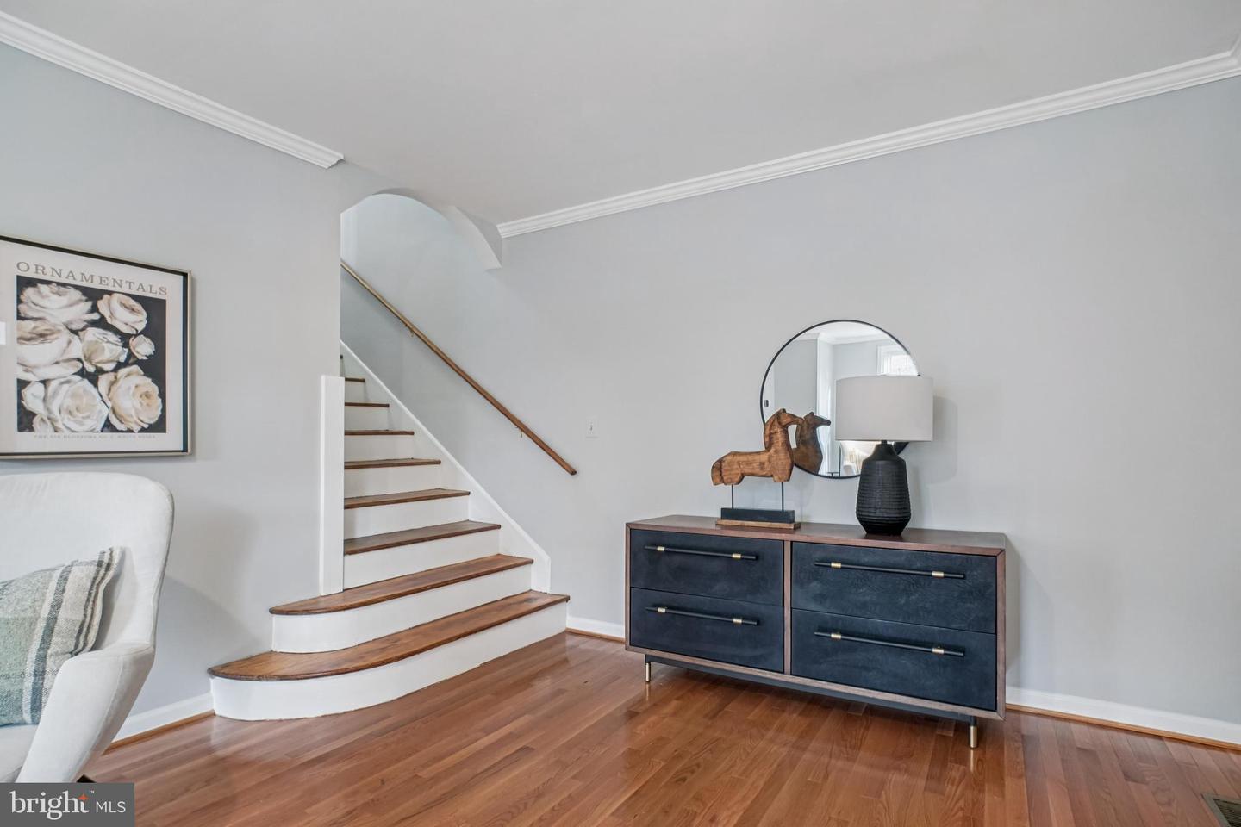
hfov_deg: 95.0
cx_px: 620
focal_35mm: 16
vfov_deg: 72.1
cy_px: 414
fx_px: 569
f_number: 8
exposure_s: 1/4
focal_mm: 11
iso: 500
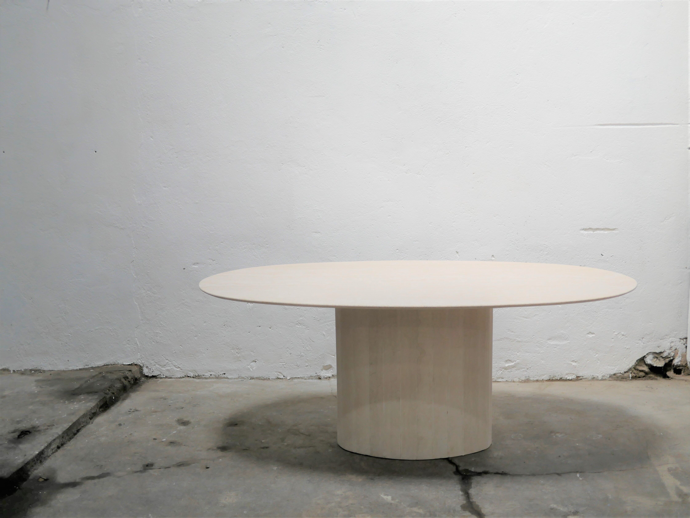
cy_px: 259
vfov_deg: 36.0
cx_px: 345
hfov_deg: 46.8
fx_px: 798
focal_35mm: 40
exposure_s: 1/80
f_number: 1.7
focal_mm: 20
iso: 200
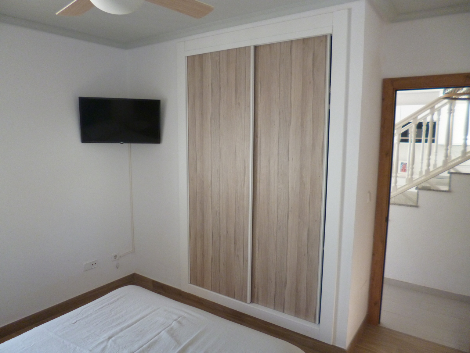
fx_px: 326
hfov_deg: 71.6
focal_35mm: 24
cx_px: 235
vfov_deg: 56.8
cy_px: 176
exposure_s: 1/60
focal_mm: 4.3
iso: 250
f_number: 2.5
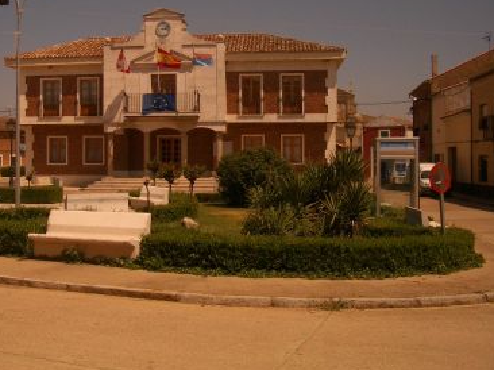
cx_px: 165
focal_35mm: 49
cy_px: 138
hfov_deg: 38.5
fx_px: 699
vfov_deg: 29.5
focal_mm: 5.8
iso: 50
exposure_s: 1/2000
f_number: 4.3
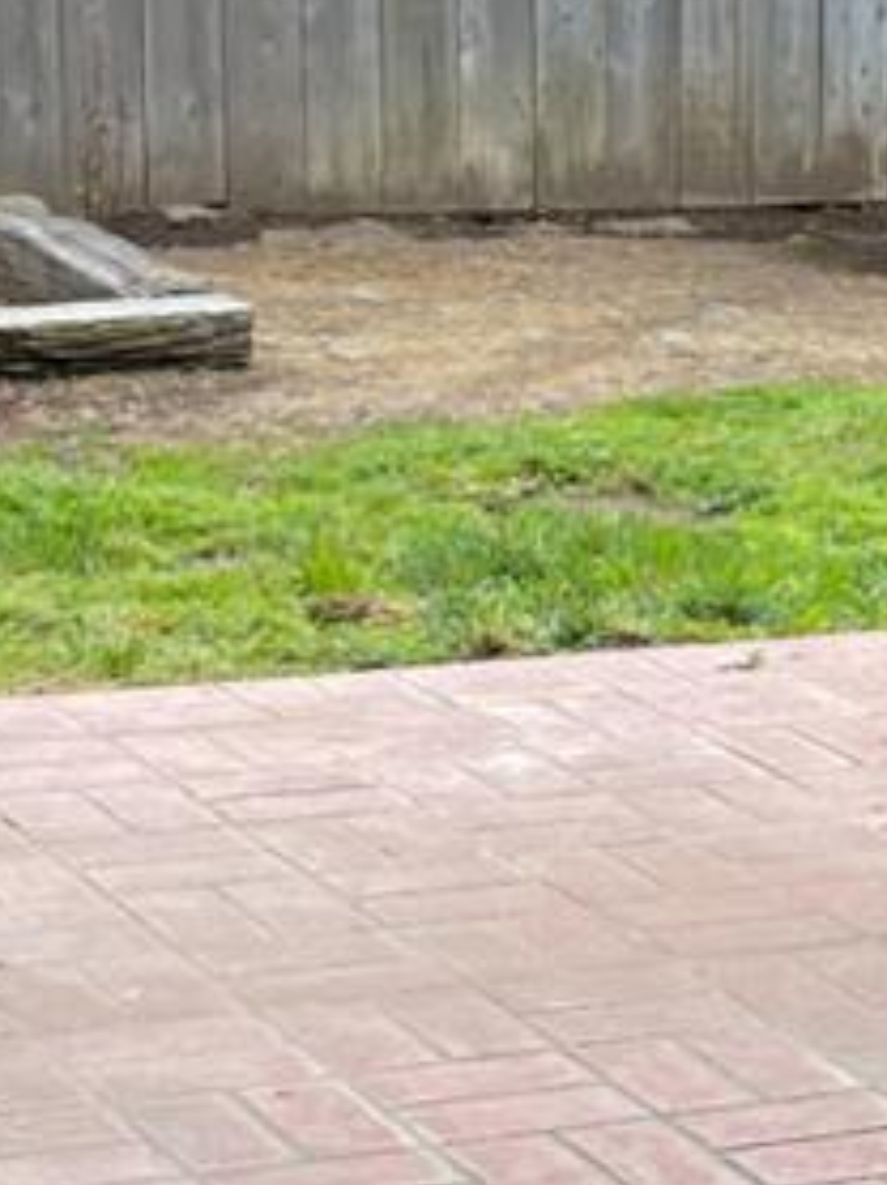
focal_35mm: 135
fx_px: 4619
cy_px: 708
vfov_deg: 14.6
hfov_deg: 10.8
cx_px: 940
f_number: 1.6
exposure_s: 1/881
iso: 32
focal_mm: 5.1
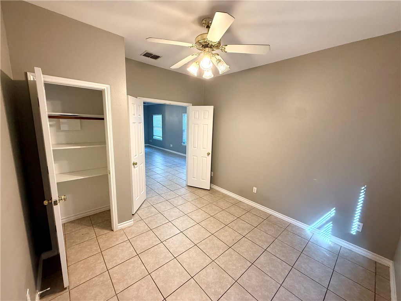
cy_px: 150
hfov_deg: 102.1
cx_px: 200
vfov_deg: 85.7
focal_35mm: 14
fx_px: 162
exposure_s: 1/60
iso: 250
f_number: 2.2
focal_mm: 2.22
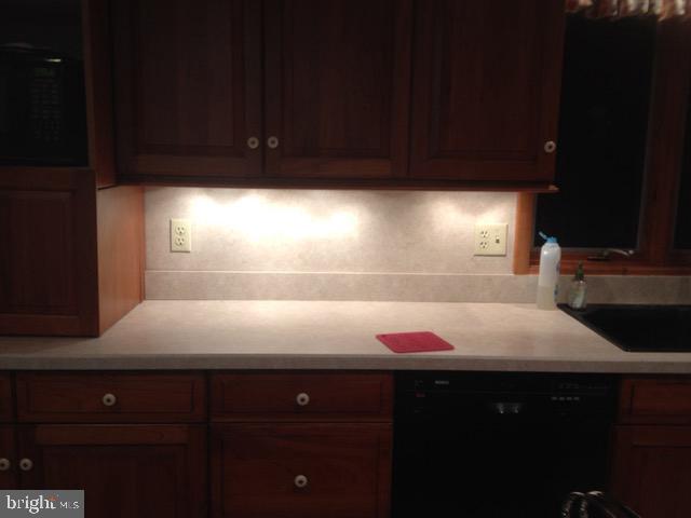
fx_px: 699
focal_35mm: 35
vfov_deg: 40.7
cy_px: 259
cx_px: 346
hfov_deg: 52.6
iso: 80
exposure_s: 1/20
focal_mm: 4.28
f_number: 2.4
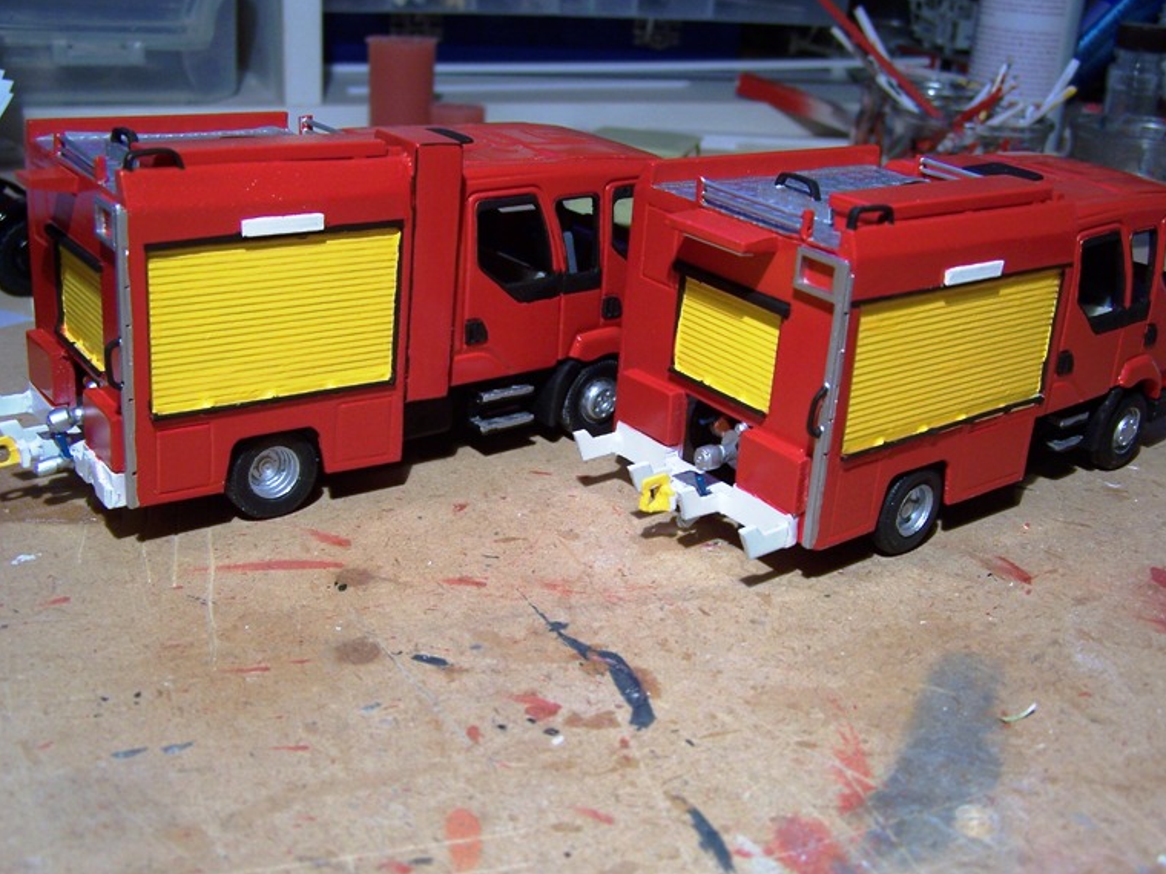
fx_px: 1347
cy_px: 455
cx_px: 612
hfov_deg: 46.8
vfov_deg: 36.0
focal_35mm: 40
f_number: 2.8
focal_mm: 6.3
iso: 80
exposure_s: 1/45
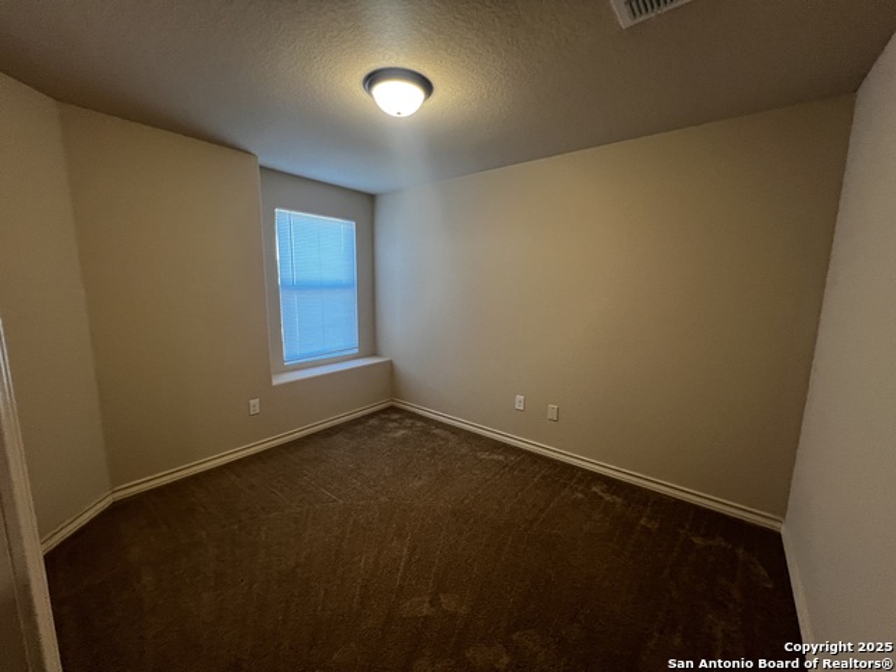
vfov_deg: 89.9
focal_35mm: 13
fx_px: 336
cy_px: 336
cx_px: 448
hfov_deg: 106.2
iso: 160
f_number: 1.8
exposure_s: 1/60
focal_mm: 1.57
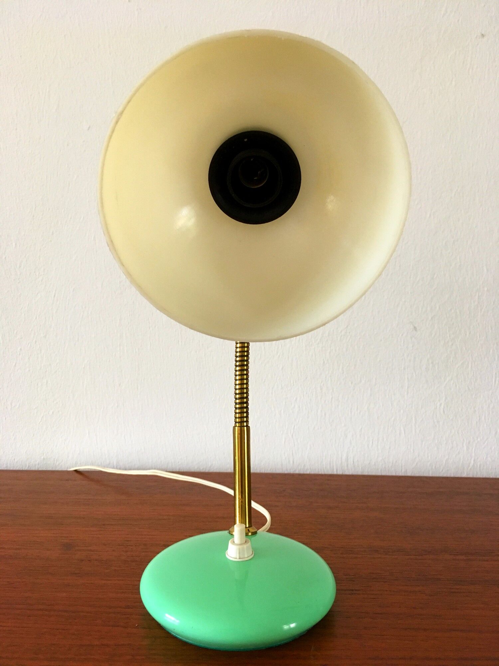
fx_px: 557
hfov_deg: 48.2
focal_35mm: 29
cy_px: 333
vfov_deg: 61.7
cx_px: 250
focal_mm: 4.15
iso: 160
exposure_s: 1/33
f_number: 2.2
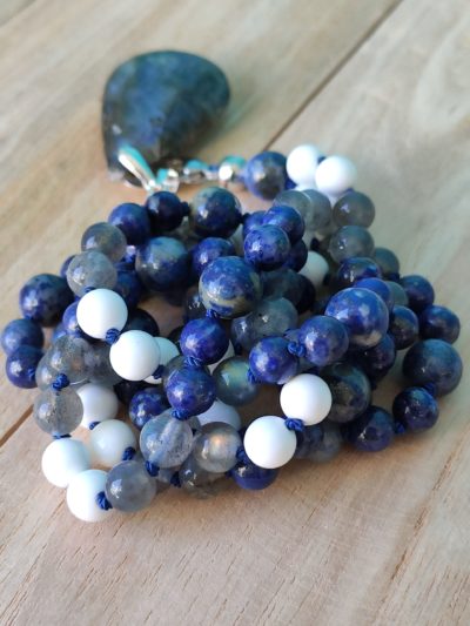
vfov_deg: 67.3
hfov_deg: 53.1
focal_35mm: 26
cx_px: 235
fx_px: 470
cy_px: 313
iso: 160
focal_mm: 4.77
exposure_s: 1/50
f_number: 1.75
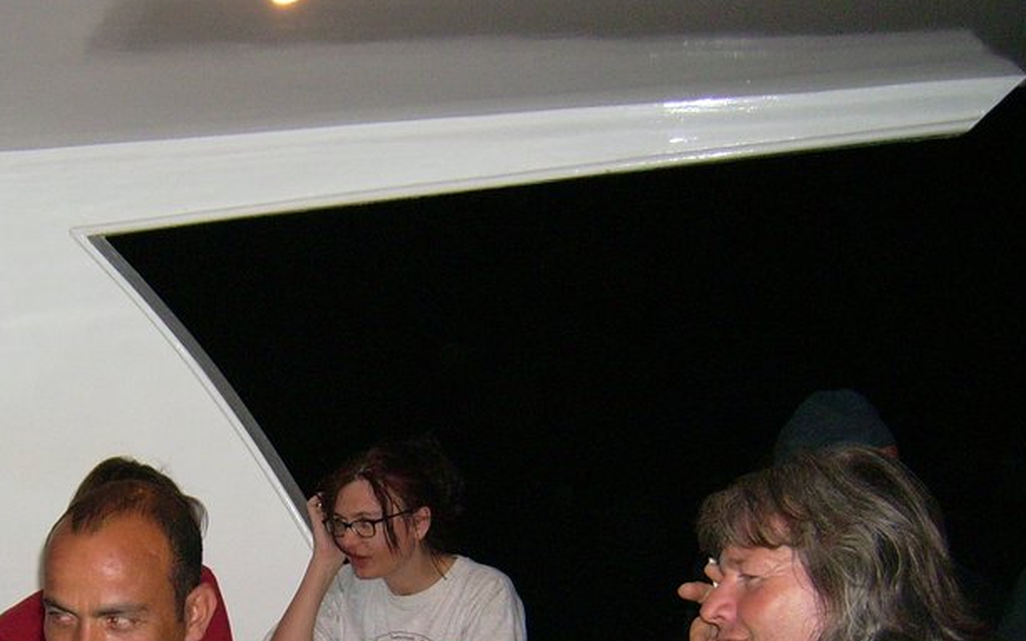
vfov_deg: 20.4
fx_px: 1733
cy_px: 603
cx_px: 228
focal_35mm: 62
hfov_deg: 32.2
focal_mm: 5.95
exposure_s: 1/60
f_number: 2.8
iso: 100
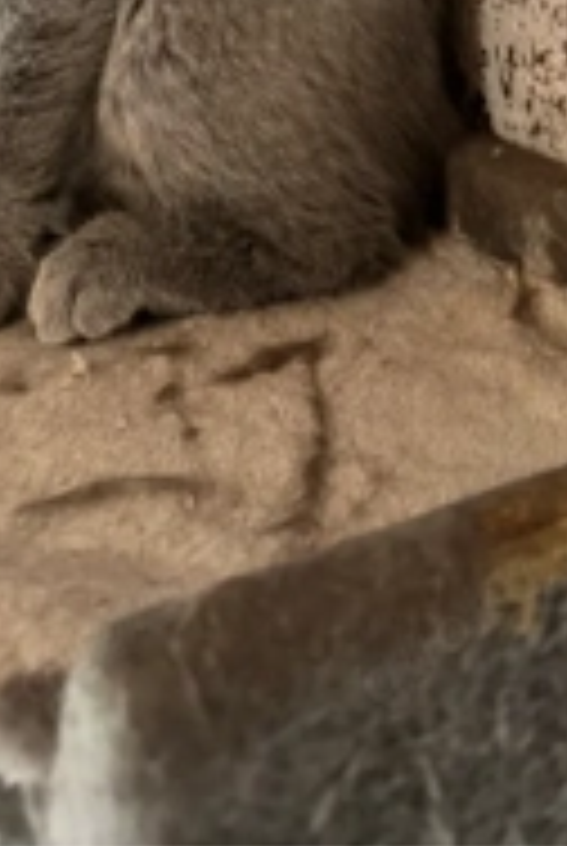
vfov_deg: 33.4
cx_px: 243
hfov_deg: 25.6
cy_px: -50
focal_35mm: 53
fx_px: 1247
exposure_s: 1/49
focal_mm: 6.76
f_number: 1.78
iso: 800
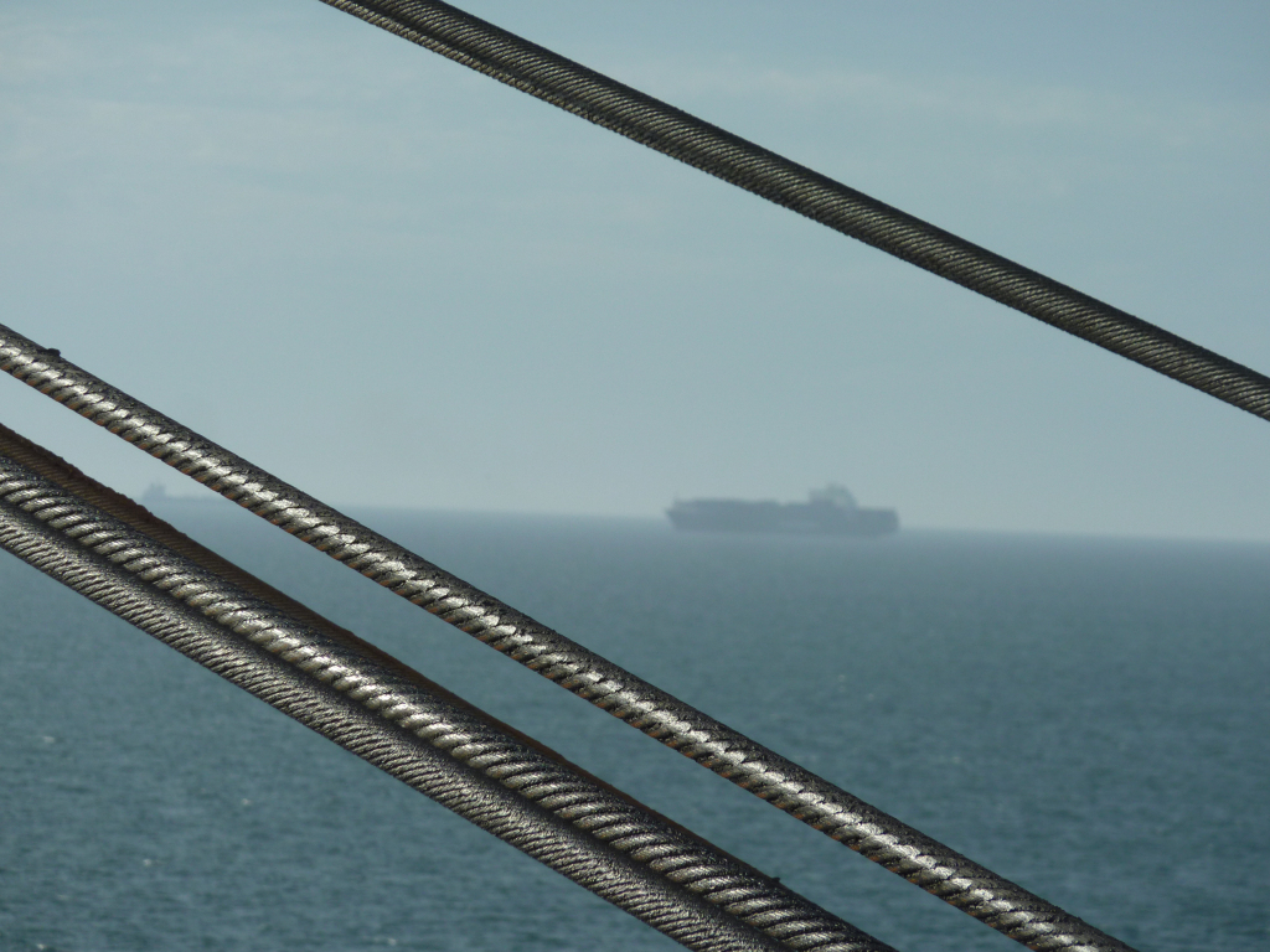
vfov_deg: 6.1
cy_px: 476
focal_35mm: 242
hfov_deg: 8.2
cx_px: 635
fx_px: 8879
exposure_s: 1/640
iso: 80
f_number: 5.6
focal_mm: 39.7
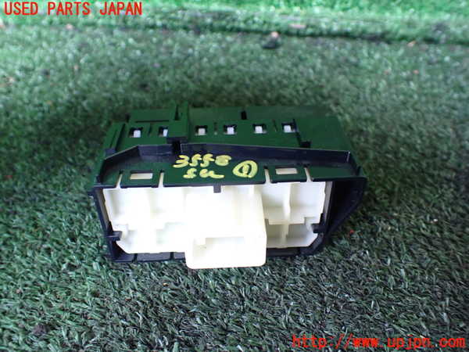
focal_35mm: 30
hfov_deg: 60.0
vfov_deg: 46.8
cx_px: 234
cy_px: 176
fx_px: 406
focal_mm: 5.4
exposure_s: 1/40
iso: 800
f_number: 2.3
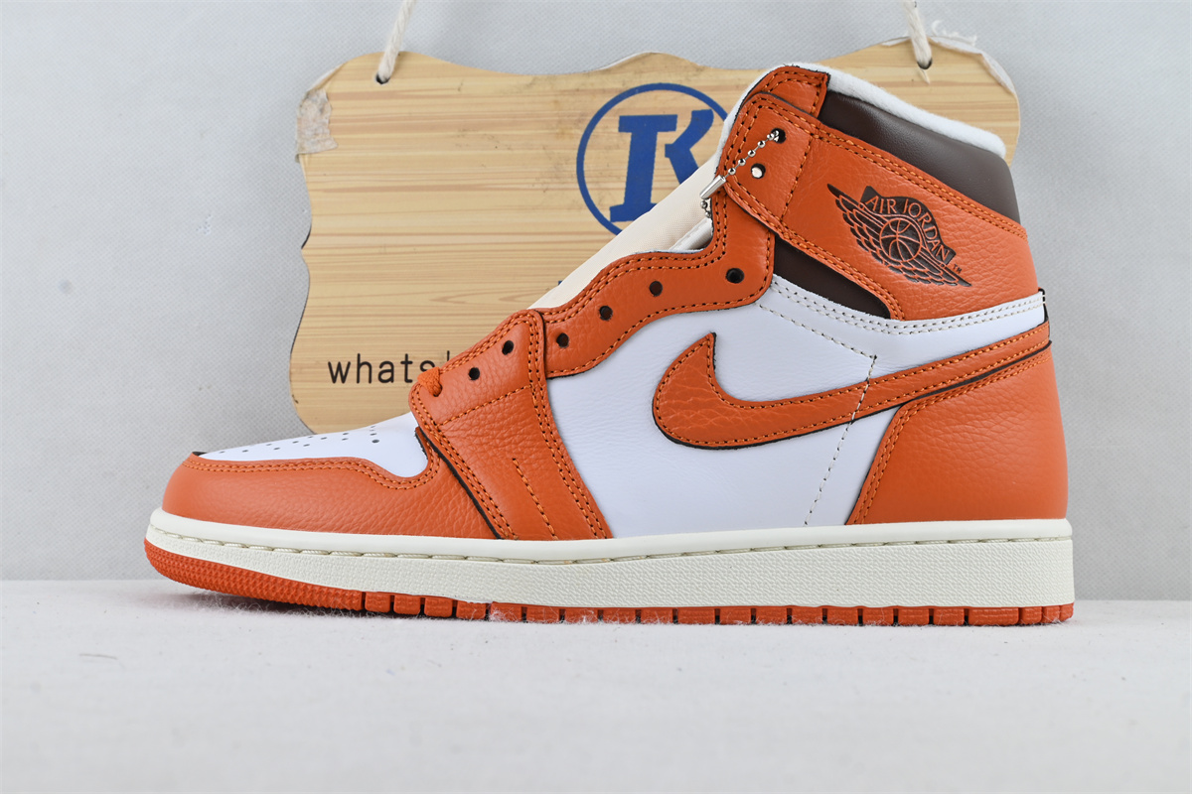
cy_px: 397
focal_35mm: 46
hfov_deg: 43.0
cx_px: 596
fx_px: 1515
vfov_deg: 29.4
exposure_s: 1/20
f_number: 10
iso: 100
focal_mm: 30.5
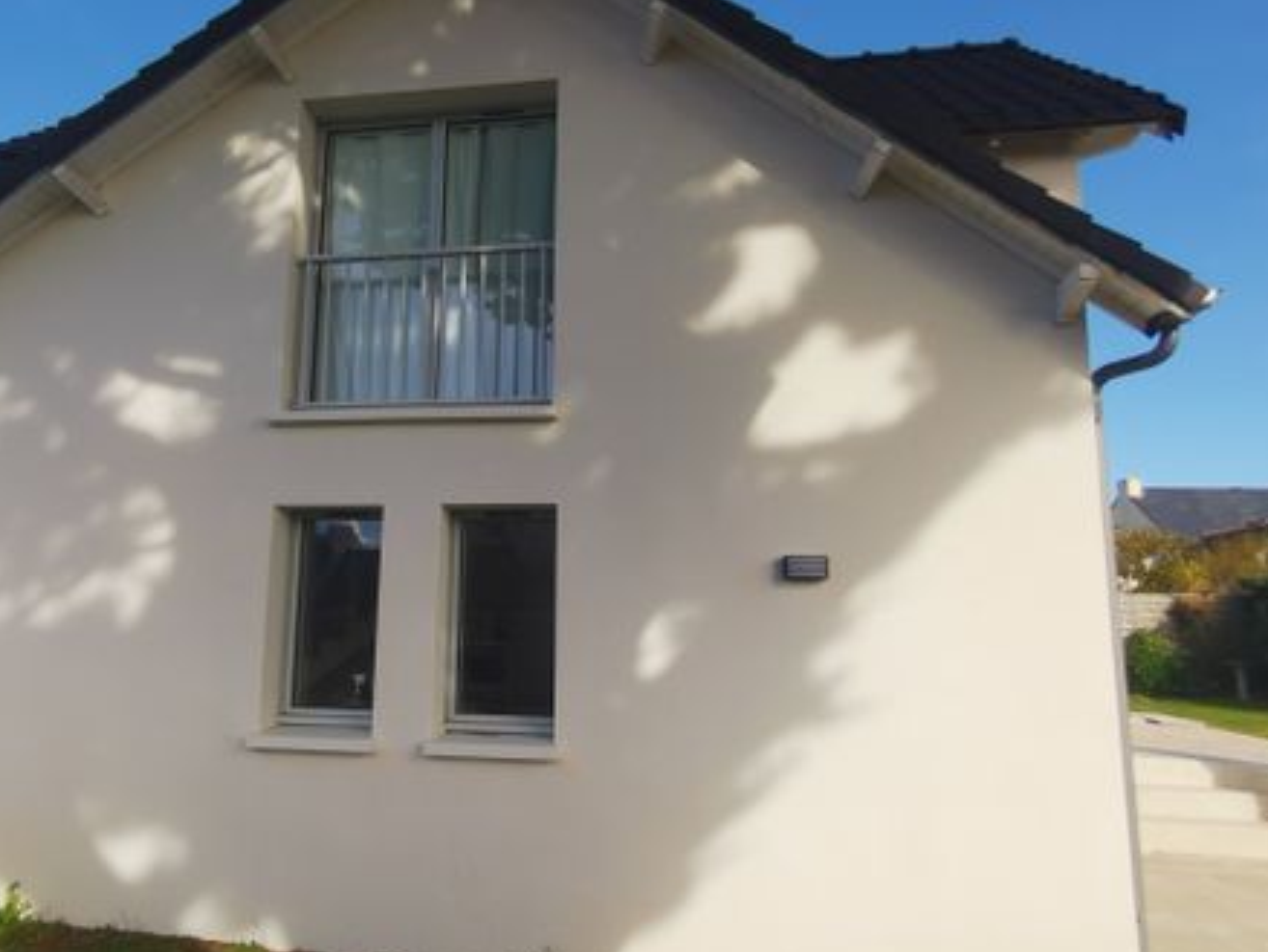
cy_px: 463
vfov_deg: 53.1
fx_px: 953
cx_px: 536
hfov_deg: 66.9
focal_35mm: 26
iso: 50
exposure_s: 1/757
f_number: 2.2
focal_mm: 2.35
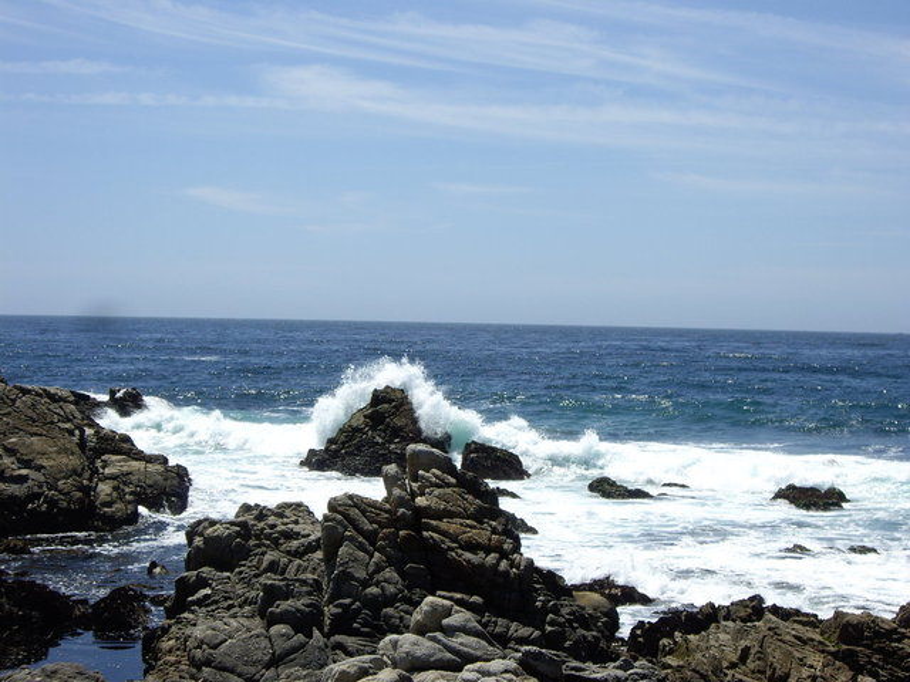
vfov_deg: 22.3
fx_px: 1735
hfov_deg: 29.4
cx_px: 455
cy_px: 341
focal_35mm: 66
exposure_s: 1/320
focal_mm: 10.7
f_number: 5.8
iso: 50
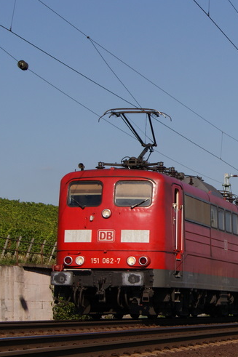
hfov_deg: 9.5
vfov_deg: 14.5
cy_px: 217
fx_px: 1400
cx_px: 315
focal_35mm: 141
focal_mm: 45
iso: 200
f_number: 10
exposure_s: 1/1000
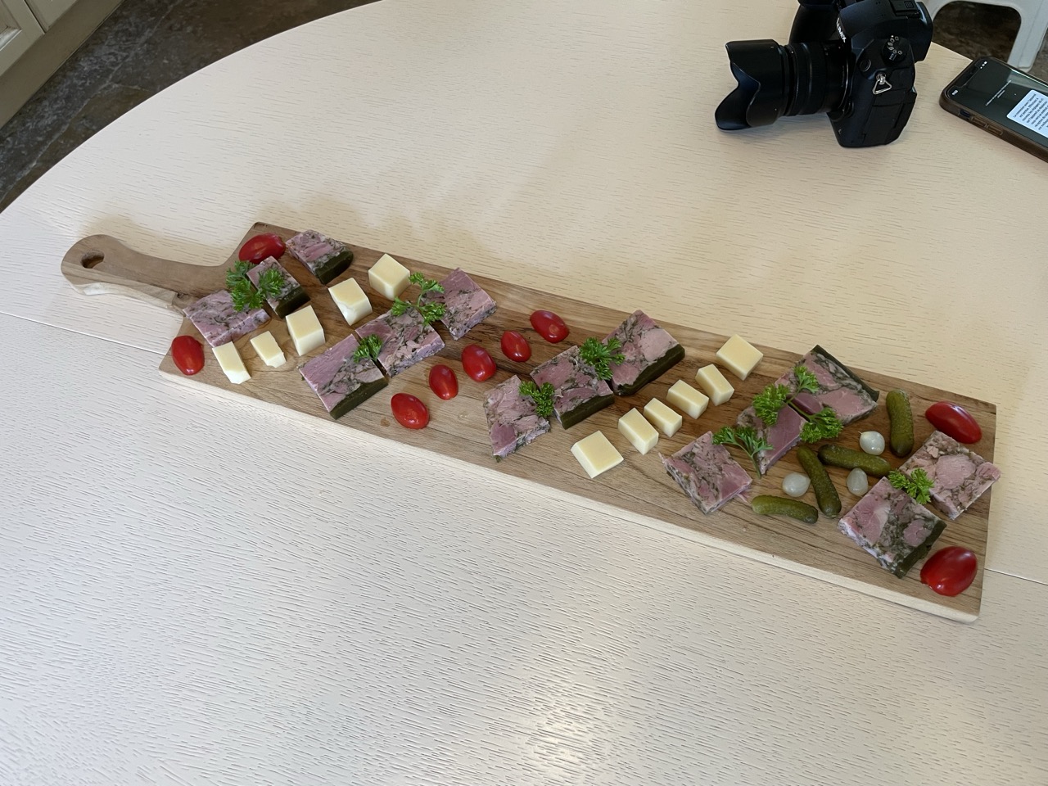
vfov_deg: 53.1
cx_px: 524
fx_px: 787
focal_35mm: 26
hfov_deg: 67.3
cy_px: 393
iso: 64
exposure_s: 1/50
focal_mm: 4.2
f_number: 1.6
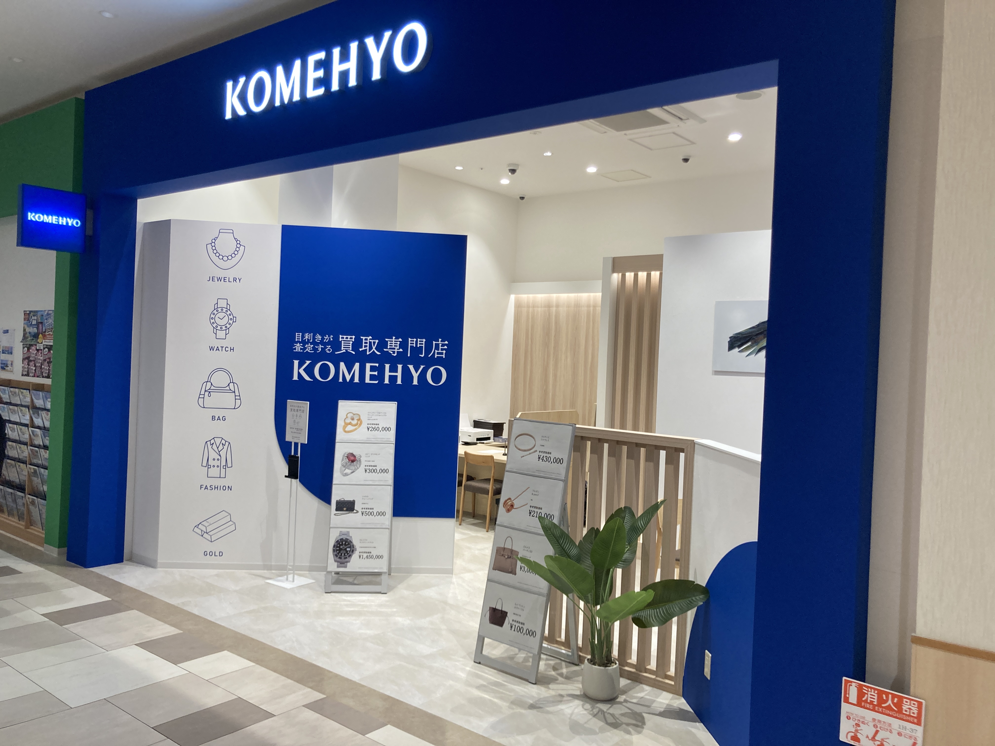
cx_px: 498
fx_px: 805
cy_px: 373
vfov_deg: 49.7
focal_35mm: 28
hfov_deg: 63.4
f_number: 1.8
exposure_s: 1/120
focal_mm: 3.99
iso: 80
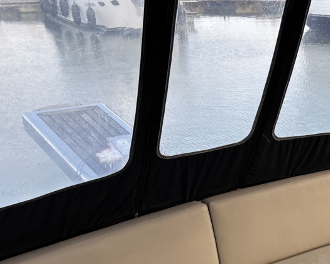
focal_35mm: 58
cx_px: 333
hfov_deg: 30.1
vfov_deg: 25.5
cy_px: 231
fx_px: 566
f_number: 1.6
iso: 50
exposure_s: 1/413
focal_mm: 5.96
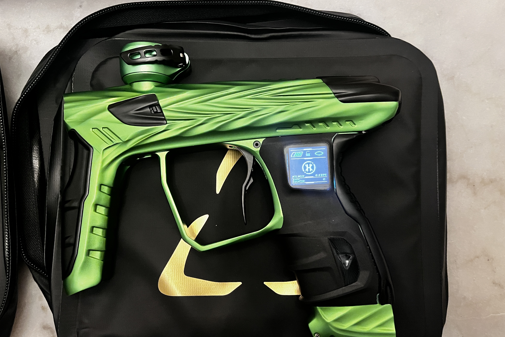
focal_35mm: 28
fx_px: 393
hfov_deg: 65.5
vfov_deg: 46.3
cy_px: 190
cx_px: 252
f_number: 1.6
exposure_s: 1/30
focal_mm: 5.1
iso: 500
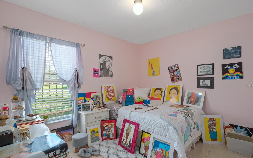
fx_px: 110
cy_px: 86
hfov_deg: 97.8
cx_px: 129
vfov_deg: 71.1
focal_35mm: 16
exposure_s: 1/5
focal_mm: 10
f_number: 9
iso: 250
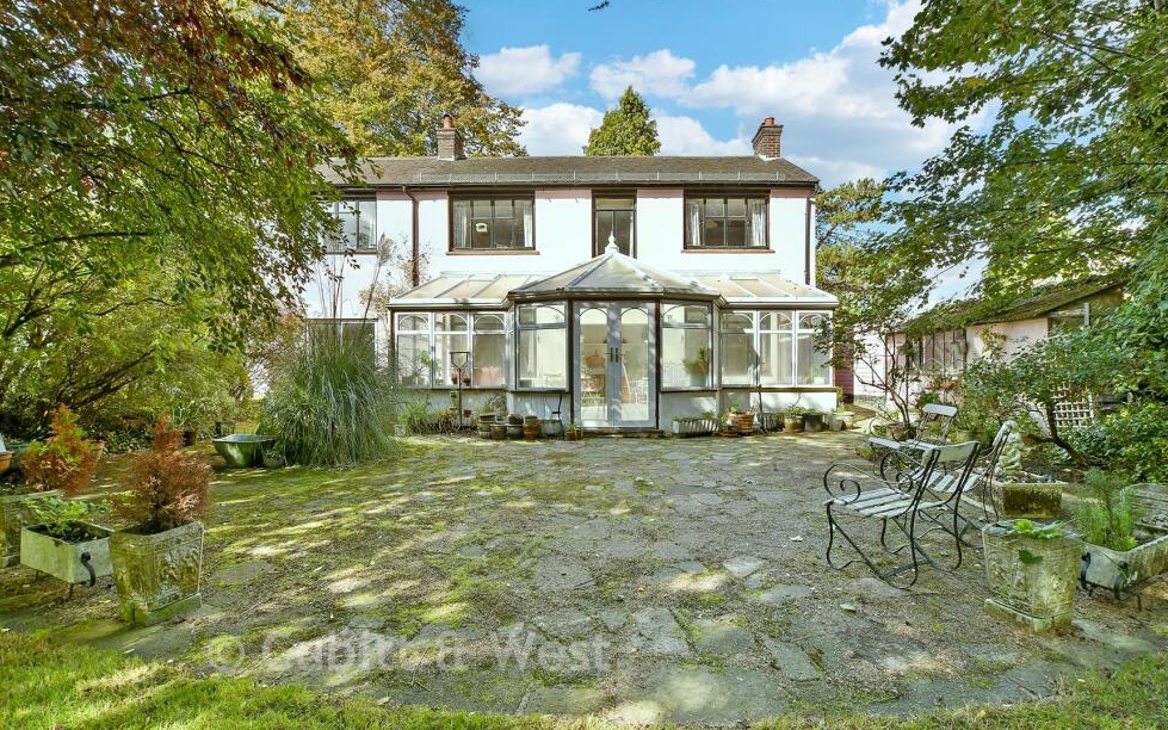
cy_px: 373
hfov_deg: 97.8
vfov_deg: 71.3
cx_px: 604
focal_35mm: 16
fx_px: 509
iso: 160
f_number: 8
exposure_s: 1/100
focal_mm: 10
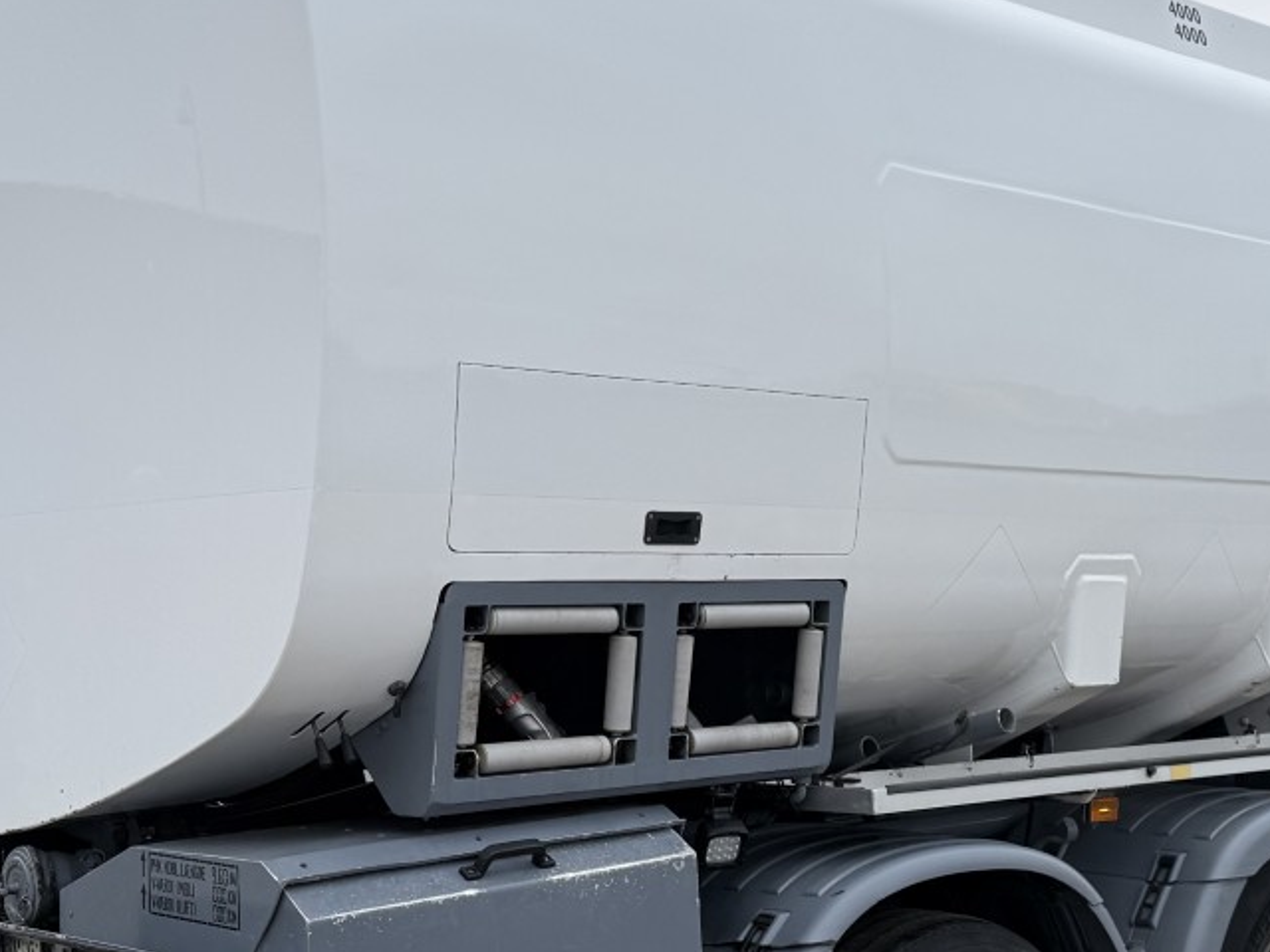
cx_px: 790
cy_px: 567
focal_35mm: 54
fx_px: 1981
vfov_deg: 27.0
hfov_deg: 35.4
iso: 80
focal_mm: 6.76
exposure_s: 1/1060
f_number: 1.78
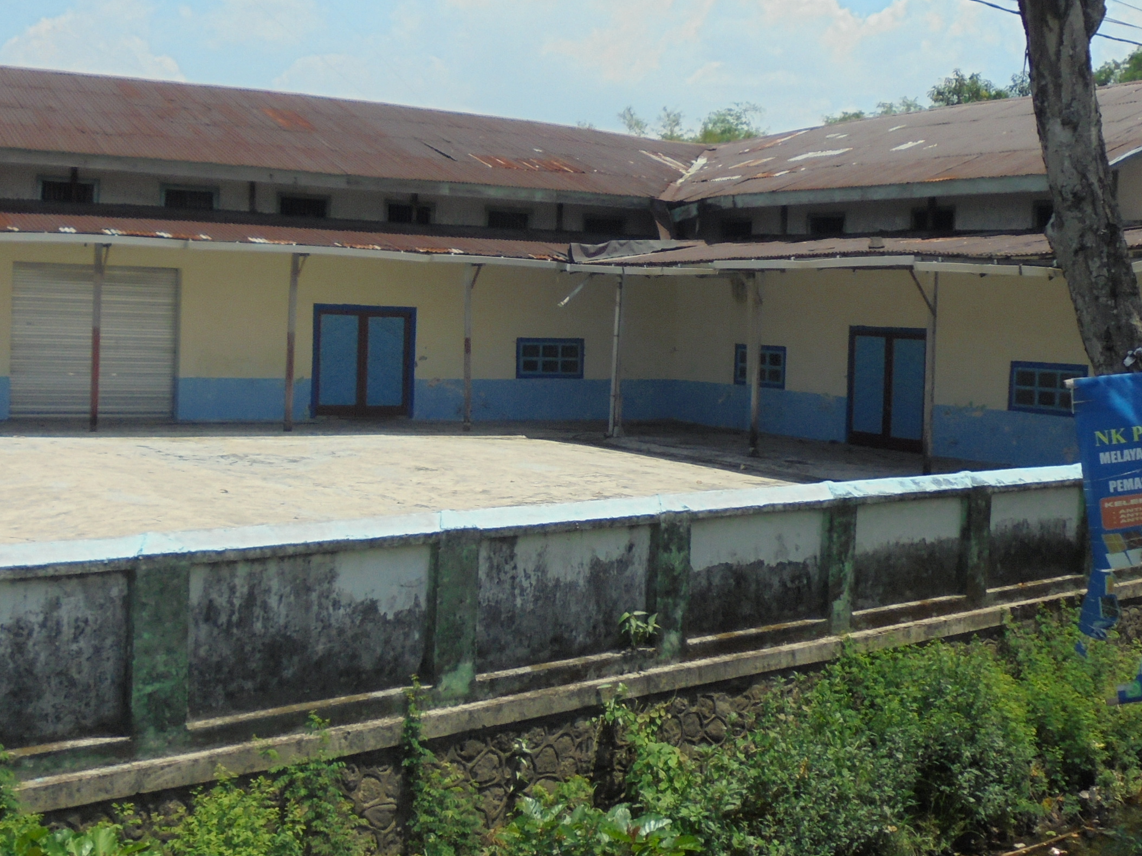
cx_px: 563
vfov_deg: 32.0
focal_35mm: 45
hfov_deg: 42.1
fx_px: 1485
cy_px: 319
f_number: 11.5
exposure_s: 1/125
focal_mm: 4.6
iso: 100
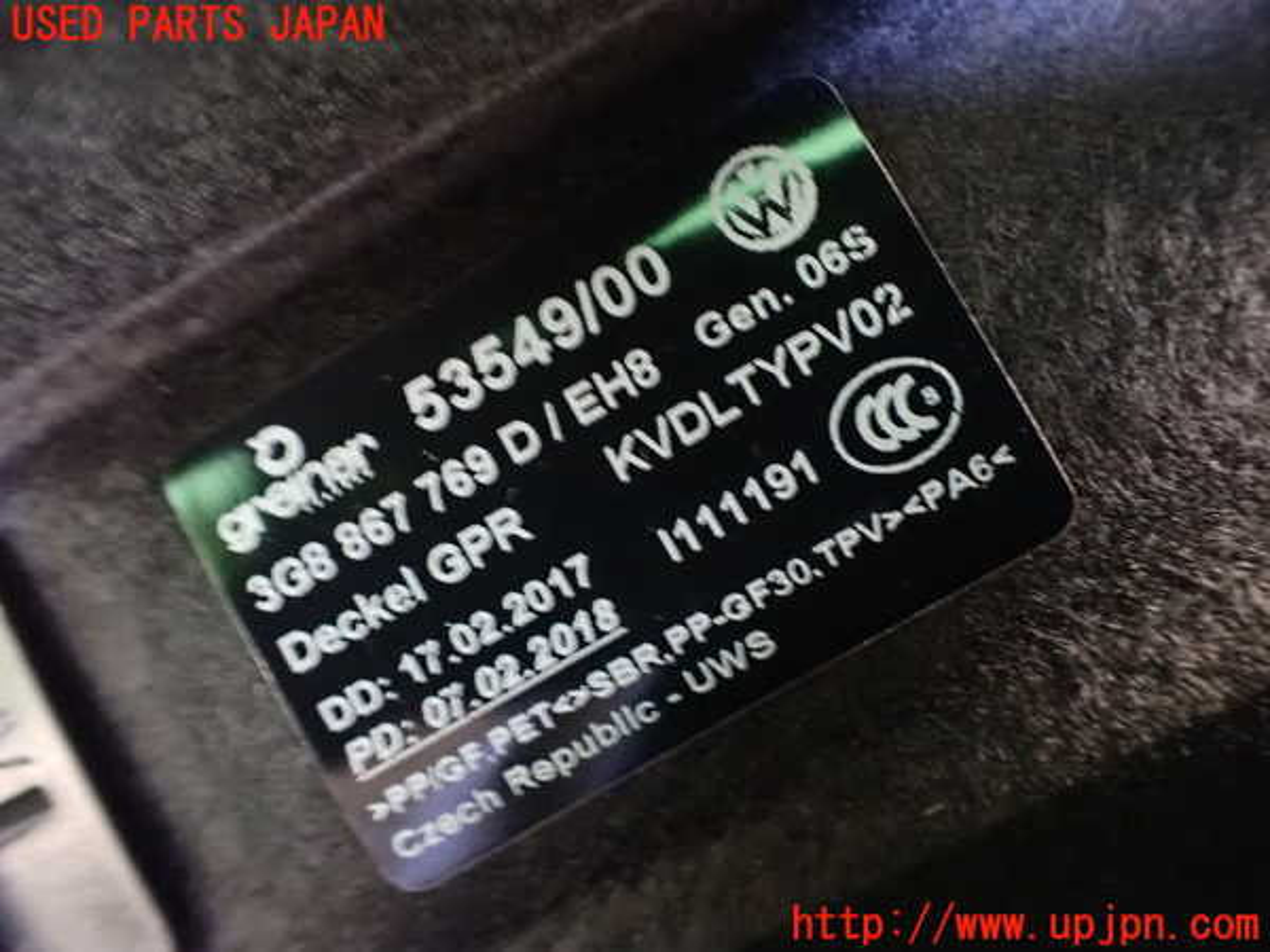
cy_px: 476
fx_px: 1101
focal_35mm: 30
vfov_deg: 46.8
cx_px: 635
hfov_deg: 60.0
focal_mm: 5.4
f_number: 2.3
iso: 1600
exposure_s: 1/13
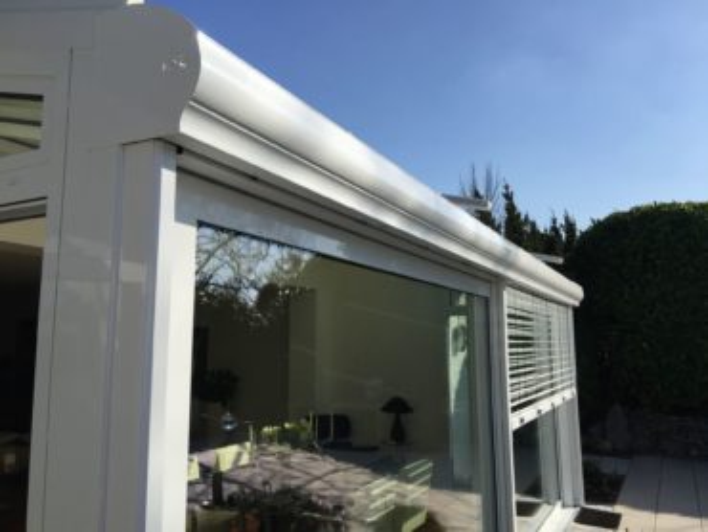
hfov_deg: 61.6
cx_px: 354
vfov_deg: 48.3
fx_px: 594
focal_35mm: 29
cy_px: 266
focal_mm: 4.15
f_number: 2.2
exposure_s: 1/2825
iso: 32
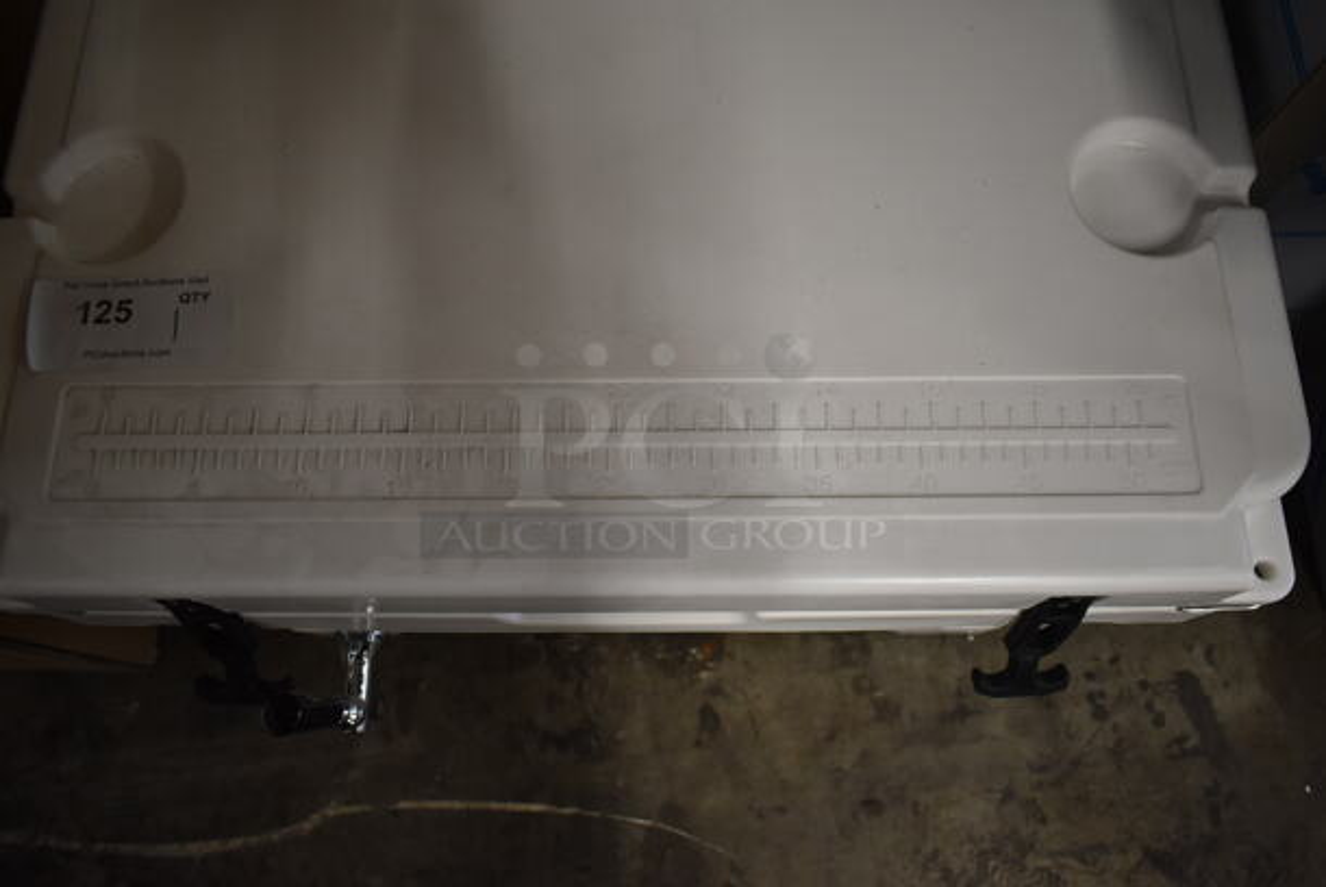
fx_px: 995
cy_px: 444
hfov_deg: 67.3
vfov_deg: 48.0
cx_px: 663
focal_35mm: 27
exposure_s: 1/30
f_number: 3.5
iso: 560
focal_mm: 18
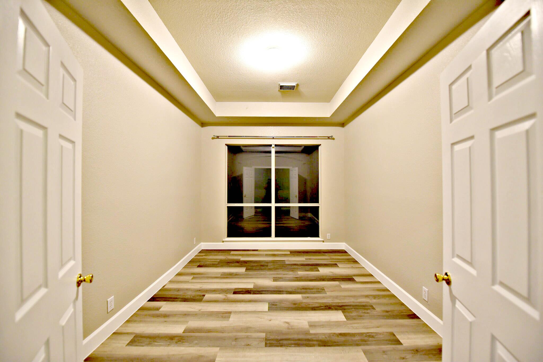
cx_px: 272
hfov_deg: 104.2
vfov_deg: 81.3
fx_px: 211
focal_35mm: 14
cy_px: 181
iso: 800
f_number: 3.2
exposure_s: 1/60
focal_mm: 14
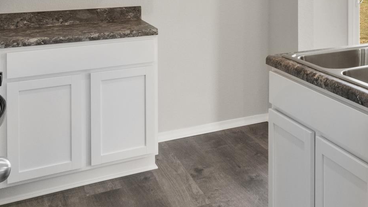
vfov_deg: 21.8
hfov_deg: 33.3
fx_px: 498
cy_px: -41
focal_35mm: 51
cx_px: 439
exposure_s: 1/13
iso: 250
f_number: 9
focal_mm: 12
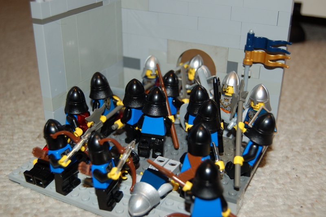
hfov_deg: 42.4
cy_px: 108
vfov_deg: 28.9
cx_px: 163
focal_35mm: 46
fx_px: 421
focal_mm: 31
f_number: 4.5
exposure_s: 1/60
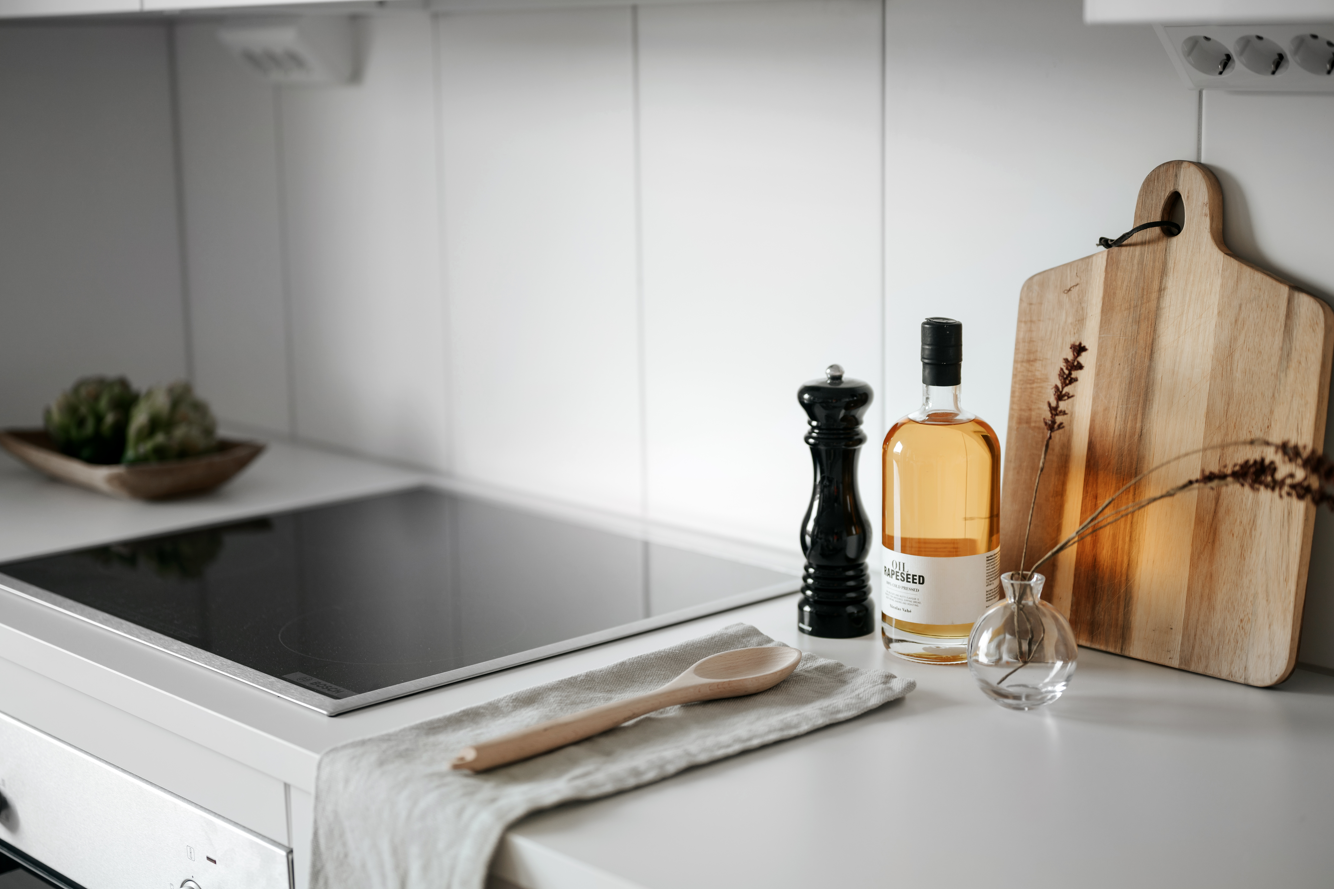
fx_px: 2001
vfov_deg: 25.1
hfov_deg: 36.9
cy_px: 427
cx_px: 657
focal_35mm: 54
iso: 50
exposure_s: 1/30
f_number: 1.8
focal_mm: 50
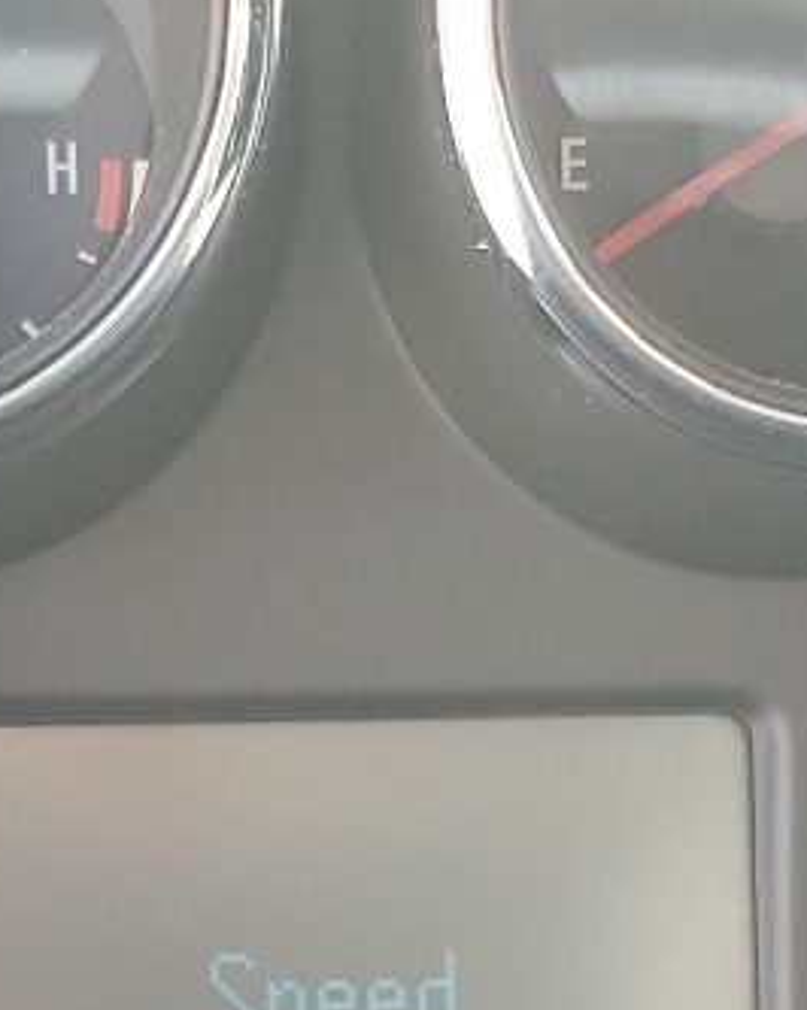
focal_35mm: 122
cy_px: 874
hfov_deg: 12.6
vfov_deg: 15.6
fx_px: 3646
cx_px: 294
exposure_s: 1/120
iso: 57
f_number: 1.5
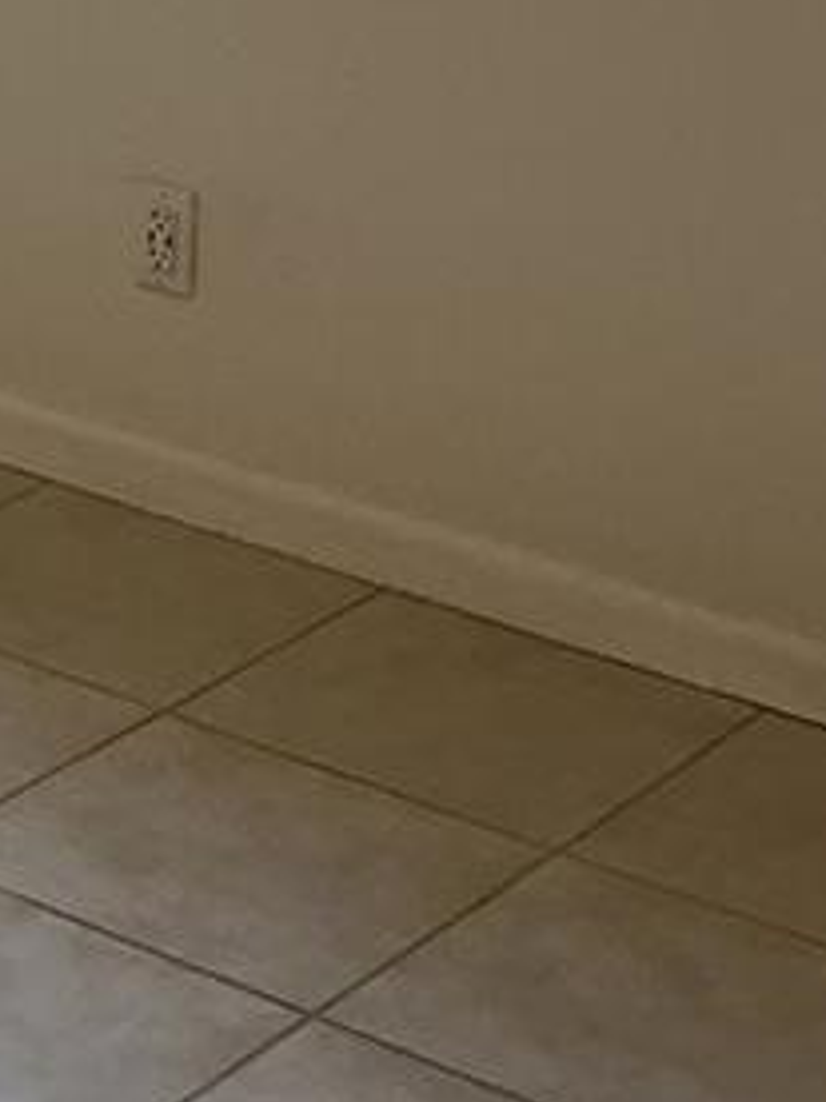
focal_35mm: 126
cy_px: -447
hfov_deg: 11.0
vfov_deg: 14.8
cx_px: -638
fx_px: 4009
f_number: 1.8
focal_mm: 3
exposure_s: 1/60
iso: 50
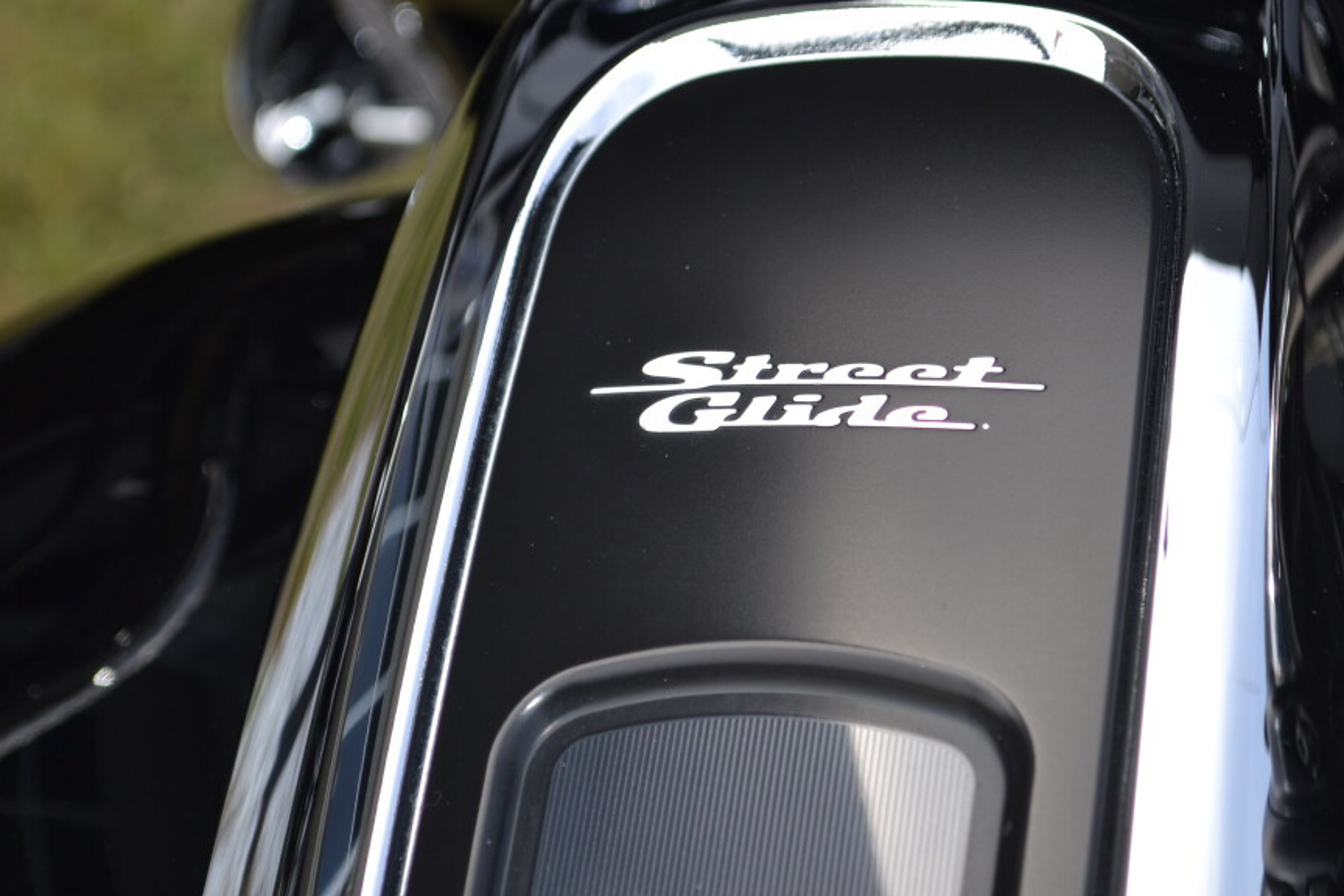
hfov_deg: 20.4
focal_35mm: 100
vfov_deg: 13.7
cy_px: 282
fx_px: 3733
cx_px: 824
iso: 100
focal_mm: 48
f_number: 6.3
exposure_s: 1/200
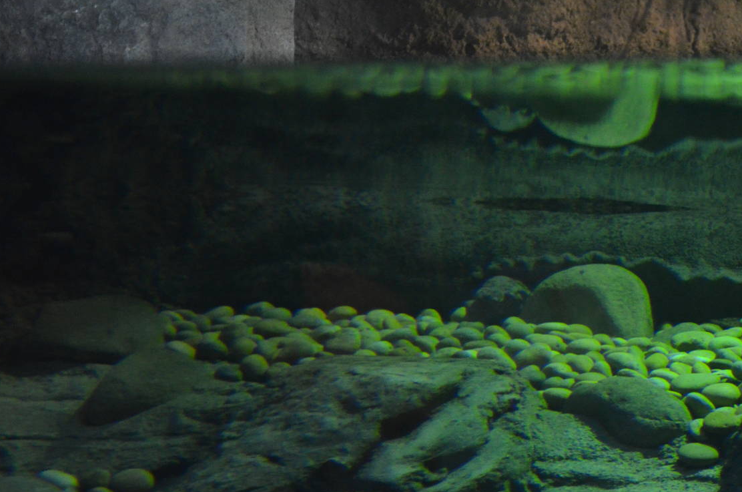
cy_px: 319
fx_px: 2442
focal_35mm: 119
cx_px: 524
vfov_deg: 11.5
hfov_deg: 17.2
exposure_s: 1/30
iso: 2800
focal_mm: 55
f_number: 5.6
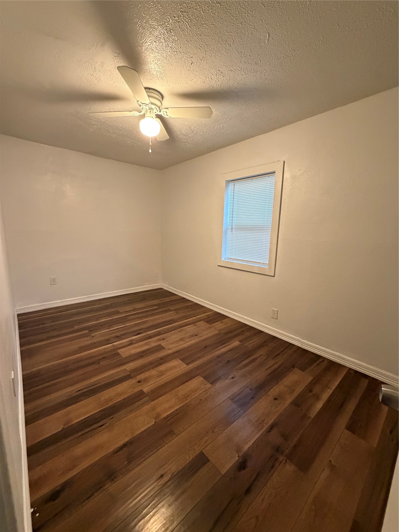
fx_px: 215
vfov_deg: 102.1
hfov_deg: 85.7
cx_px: 200
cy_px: 266
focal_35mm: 14
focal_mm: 2.22
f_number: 2.2
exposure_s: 1/60
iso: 640
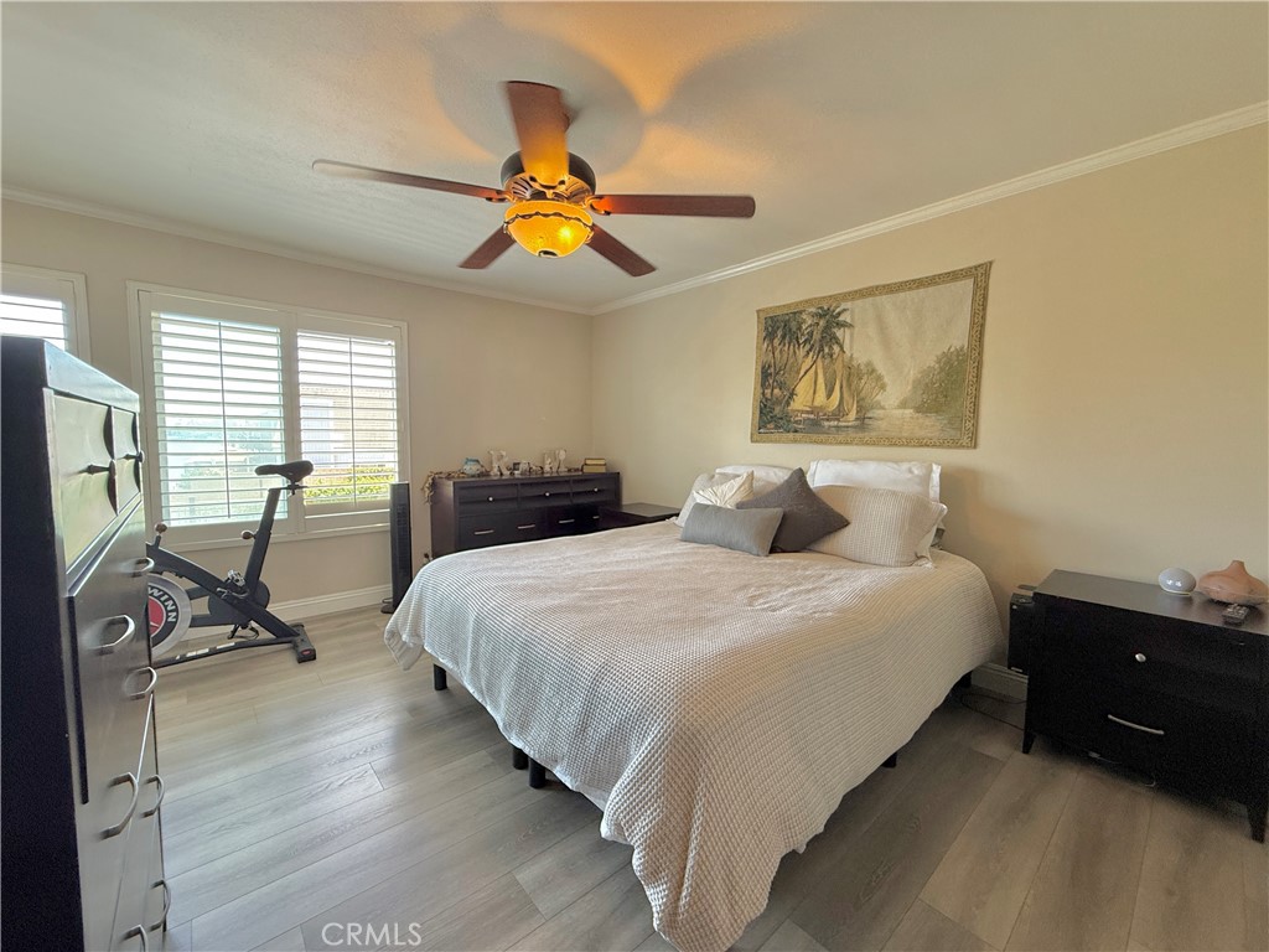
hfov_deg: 102.1
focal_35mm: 14
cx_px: 634
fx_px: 513
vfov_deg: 85.7
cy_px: 476
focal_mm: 2.22
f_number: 2.2
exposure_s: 1/60
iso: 250
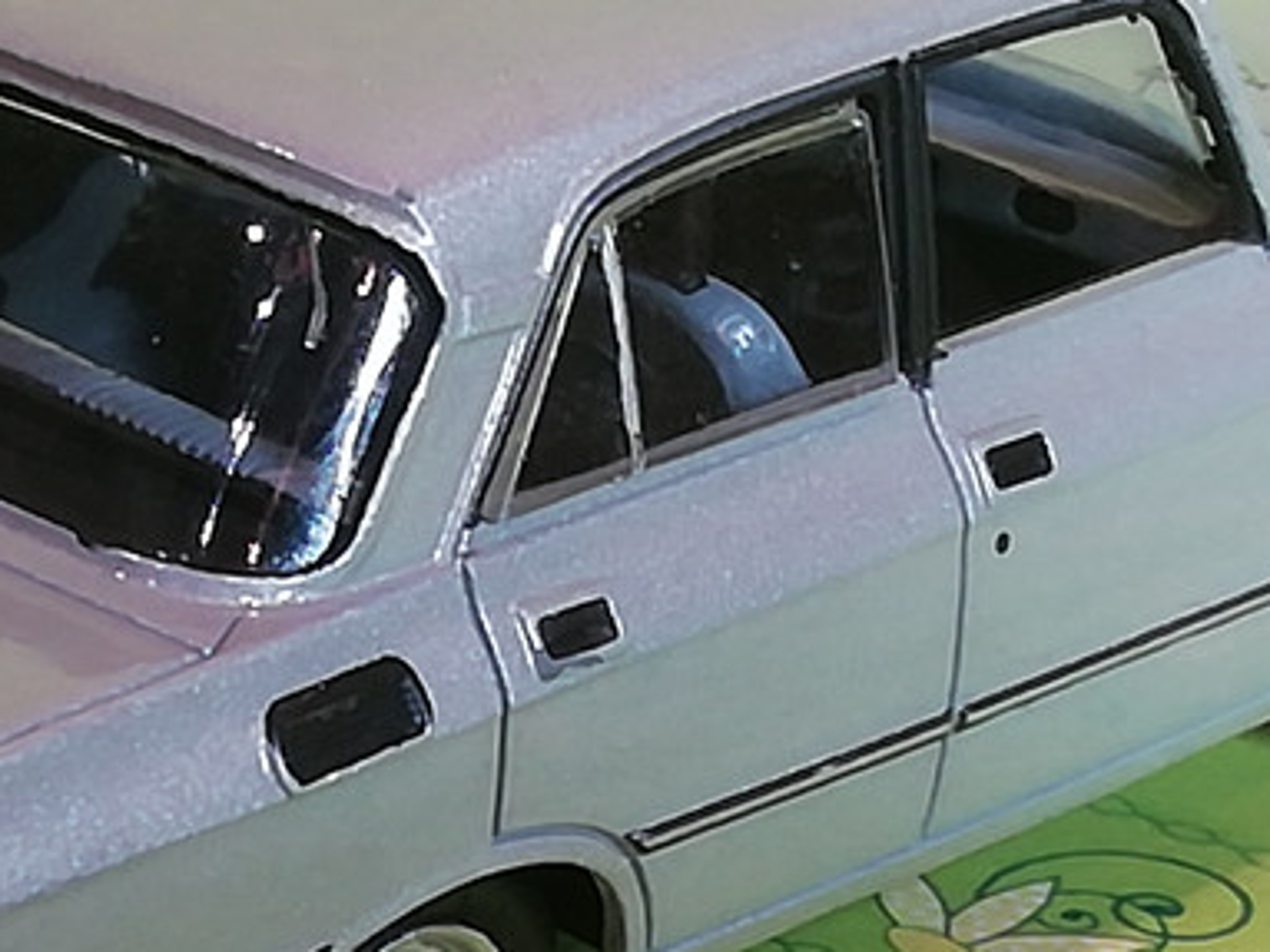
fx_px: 6125
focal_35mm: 167
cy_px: 372
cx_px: 403
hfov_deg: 11.8
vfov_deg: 8.9
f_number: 2.2
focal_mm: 3.46
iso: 125
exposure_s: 1/33.3
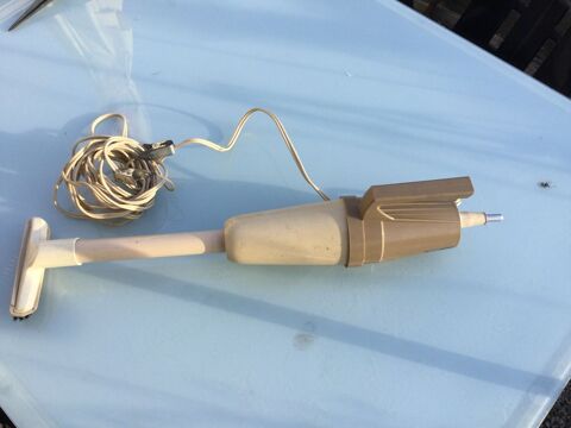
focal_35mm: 31
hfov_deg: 58.4
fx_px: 511
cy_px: 214
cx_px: 286
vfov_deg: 45.4
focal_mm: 3.3
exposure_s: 1/264
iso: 25
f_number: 2.4
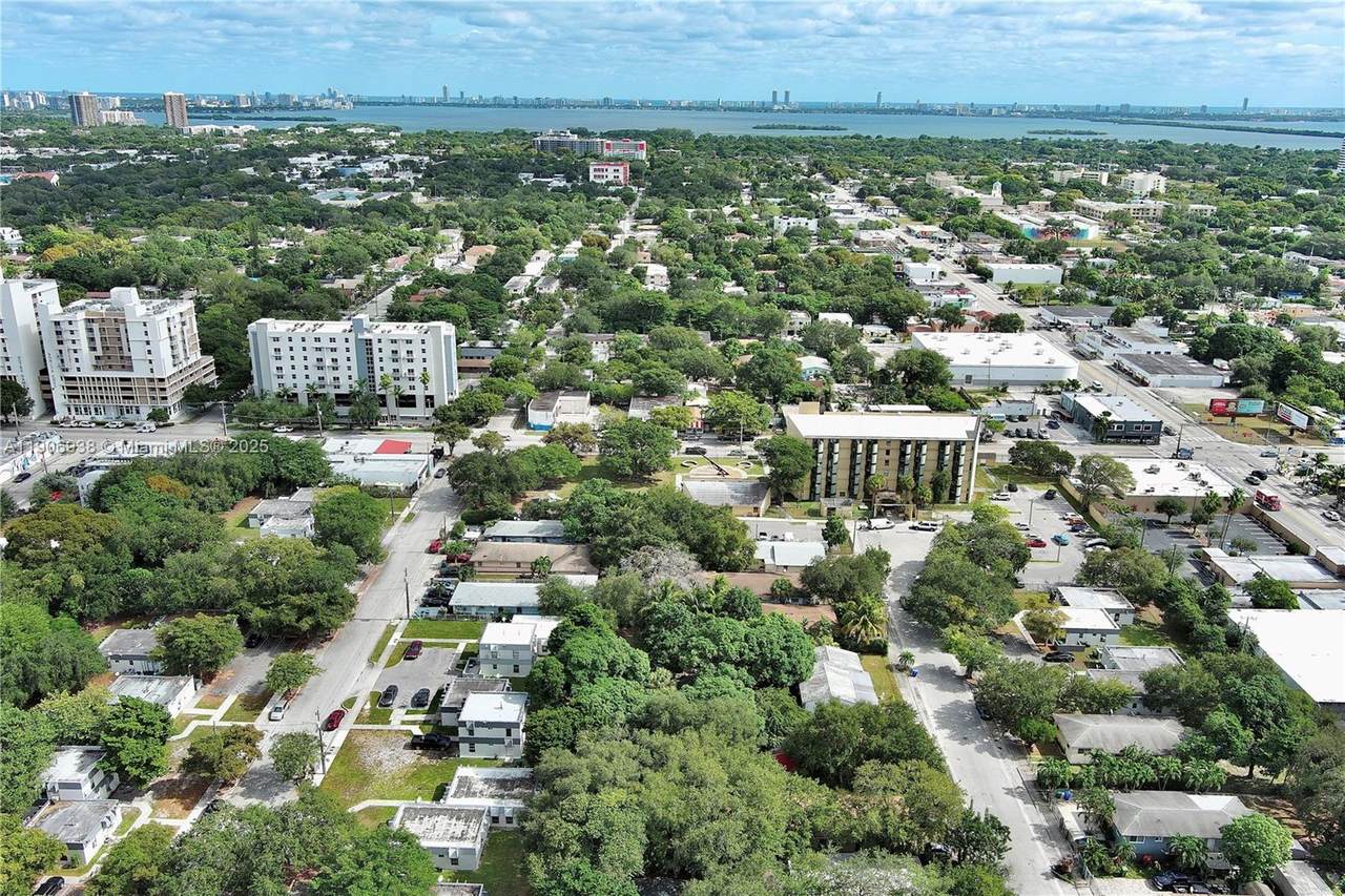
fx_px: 1083
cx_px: 672
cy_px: 448
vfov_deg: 45.0
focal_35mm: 29
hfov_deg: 63.7
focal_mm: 10.57
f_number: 2.8
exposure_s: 1/1357
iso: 101
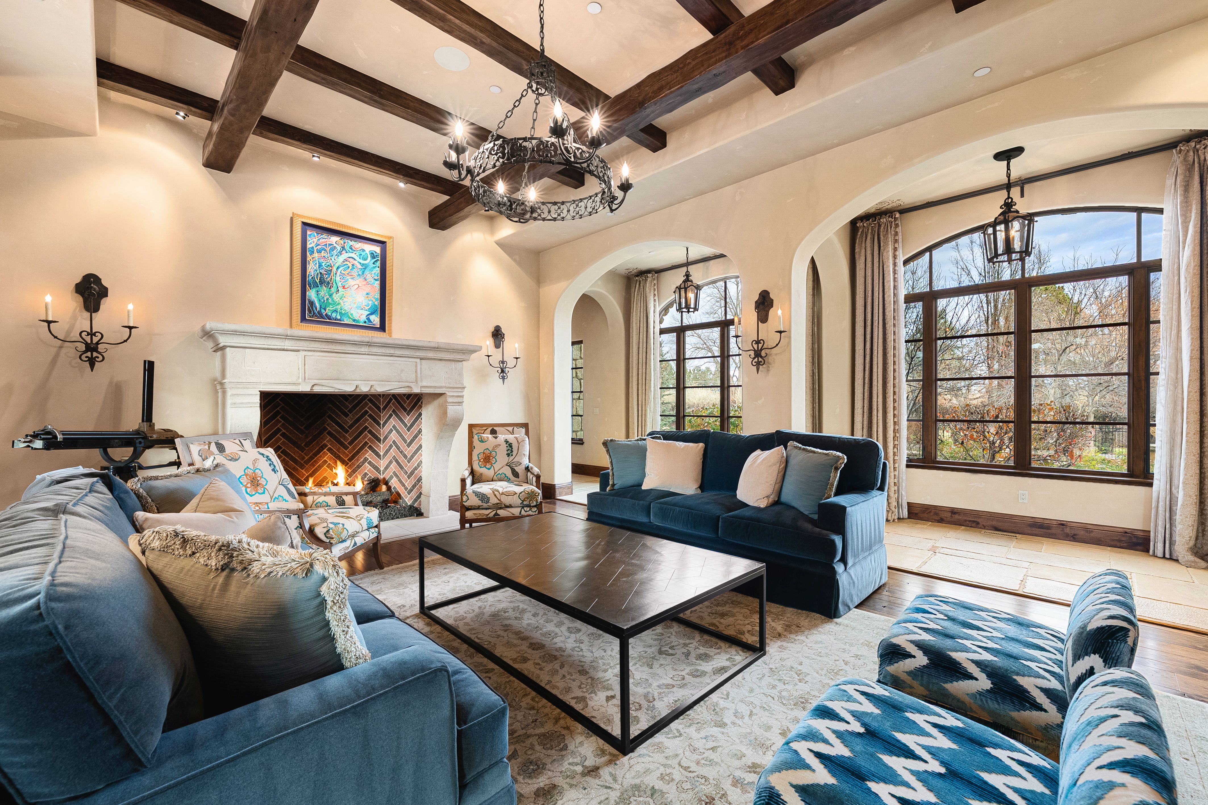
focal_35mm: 15
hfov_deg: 100.4
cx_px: 604
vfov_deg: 77.3
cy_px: 402
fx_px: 503
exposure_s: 1/1.67
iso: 640
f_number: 8
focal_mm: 15
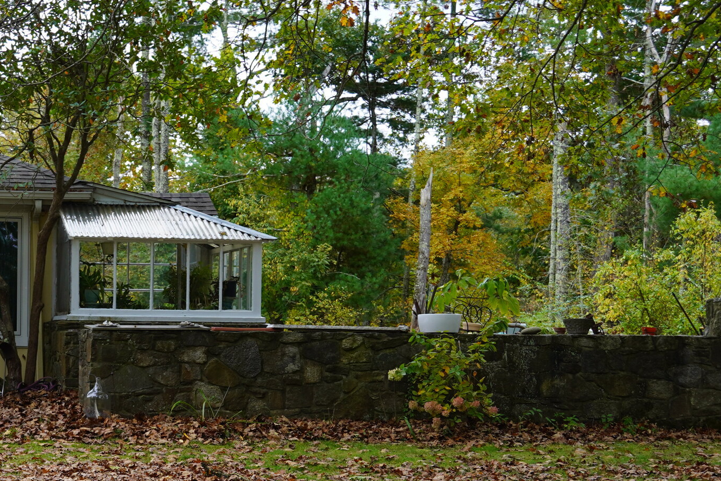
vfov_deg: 16.7
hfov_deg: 24.3
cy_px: 396
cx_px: 64
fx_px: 1622
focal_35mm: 81
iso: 100
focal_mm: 24
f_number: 4.5
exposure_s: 1/80
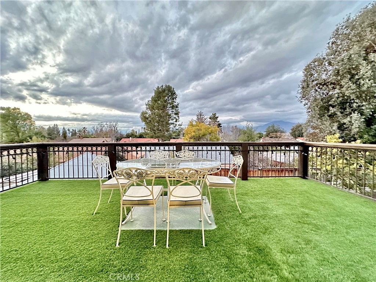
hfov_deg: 102.1
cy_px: 141
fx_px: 152
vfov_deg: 85.7
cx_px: 188
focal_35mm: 14
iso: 1600
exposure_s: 1/30
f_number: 2.2
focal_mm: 2.22
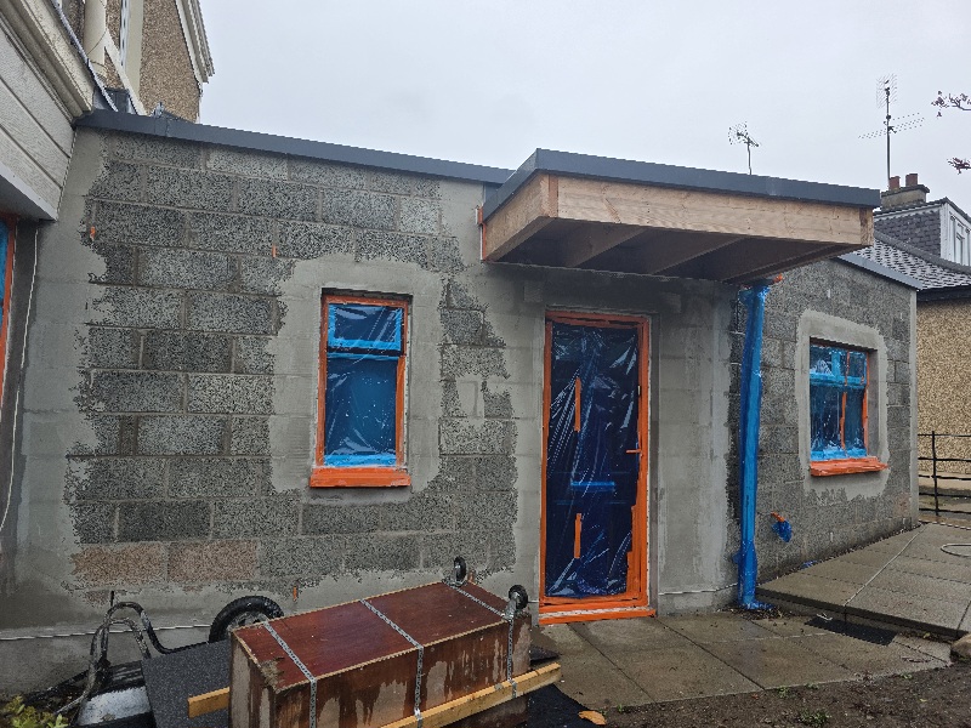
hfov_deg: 73.9
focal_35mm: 23
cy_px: 364
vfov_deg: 58.9
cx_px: 486
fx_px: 645
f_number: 1.7
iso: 80
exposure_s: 1/1667
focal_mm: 6.3
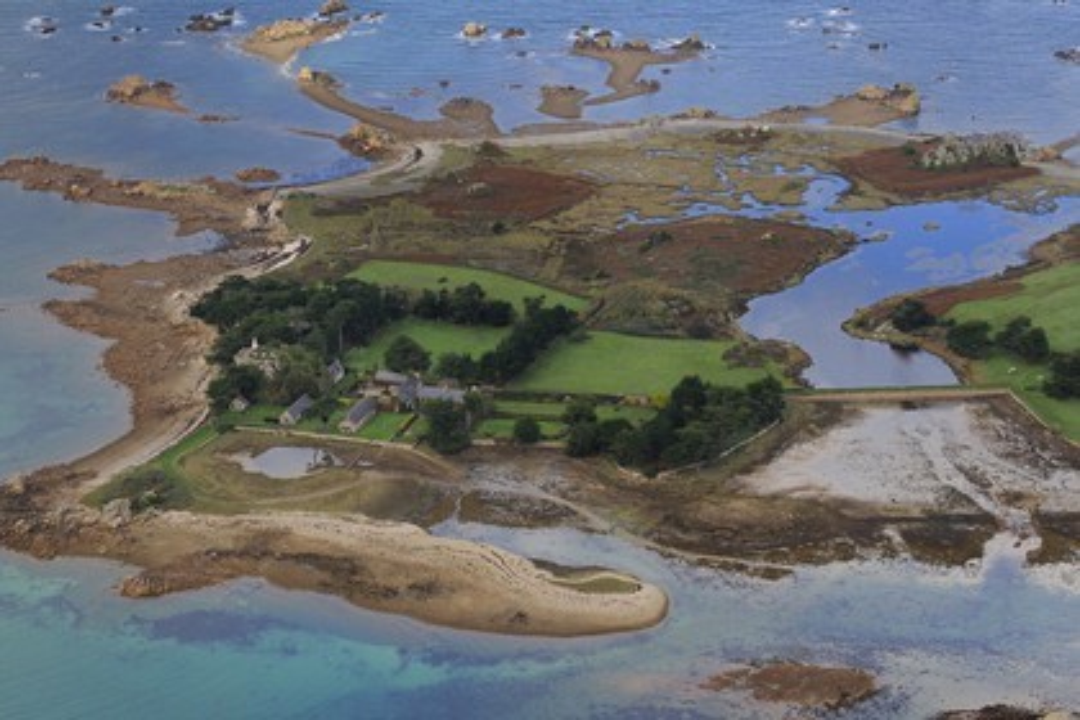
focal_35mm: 58
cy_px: 360
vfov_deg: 23.4
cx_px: 540
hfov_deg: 34.5
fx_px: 1740
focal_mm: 58
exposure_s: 1/800
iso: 1000
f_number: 8
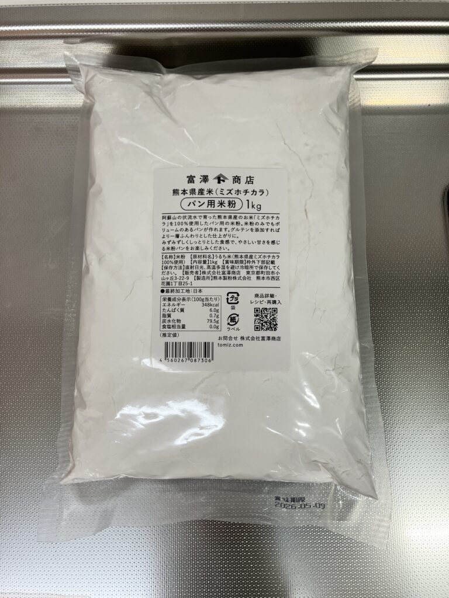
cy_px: 299
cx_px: 224
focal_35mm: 28
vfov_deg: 63.4
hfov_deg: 49.7
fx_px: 484
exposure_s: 1/60
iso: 40
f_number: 1.8
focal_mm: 3.99
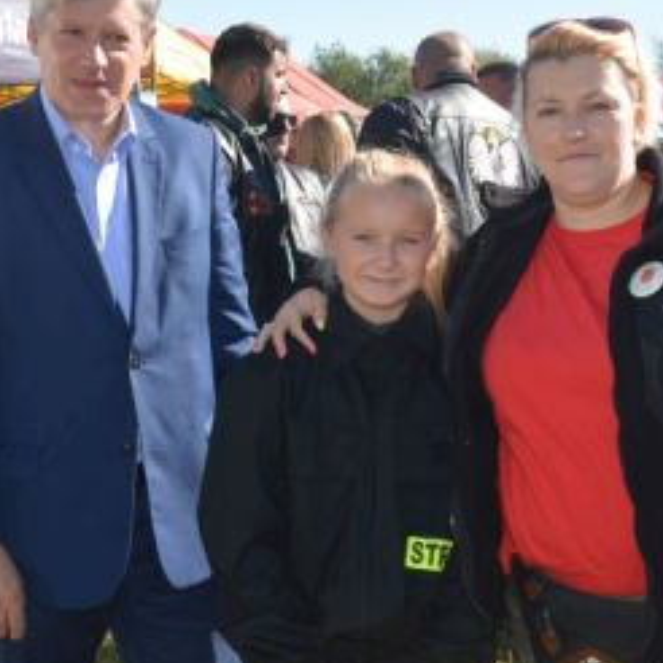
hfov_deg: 21.3
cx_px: 199
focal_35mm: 81
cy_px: 229
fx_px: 1755
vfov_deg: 21.3
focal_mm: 26
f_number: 7.1
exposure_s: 1/200
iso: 100
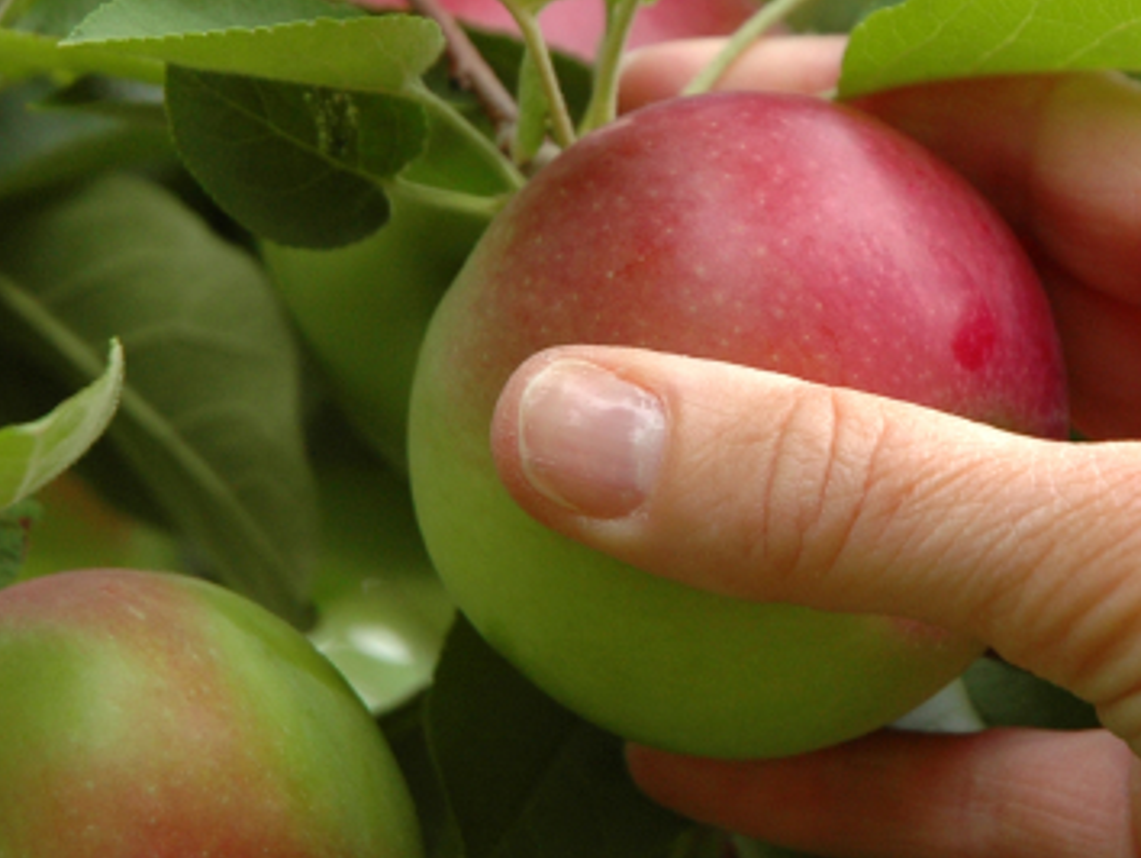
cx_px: 761
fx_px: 7982
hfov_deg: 8.2
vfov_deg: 6.1
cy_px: 192
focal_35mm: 242
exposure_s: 1/200
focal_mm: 70
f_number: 4.5
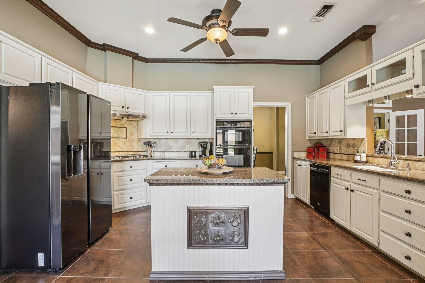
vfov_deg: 77.3
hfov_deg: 100.4
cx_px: 212
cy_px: 142
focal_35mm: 15
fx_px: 177
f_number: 8
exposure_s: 1/8
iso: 400
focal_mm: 10
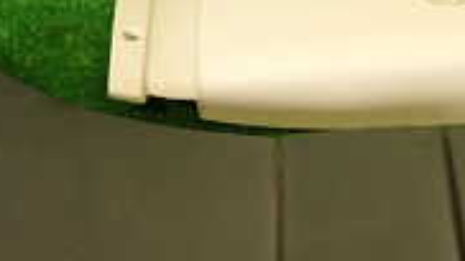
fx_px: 1109
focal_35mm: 90
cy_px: 243
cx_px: 340
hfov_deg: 23.5
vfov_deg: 13.3
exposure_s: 1/40
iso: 200
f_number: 2
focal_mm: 4.5
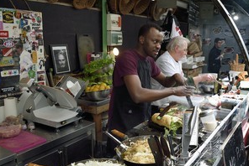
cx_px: 156
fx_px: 235
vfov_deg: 38.9
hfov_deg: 55.1
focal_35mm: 34
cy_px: 91
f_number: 8
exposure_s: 1/160
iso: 800
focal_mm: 24
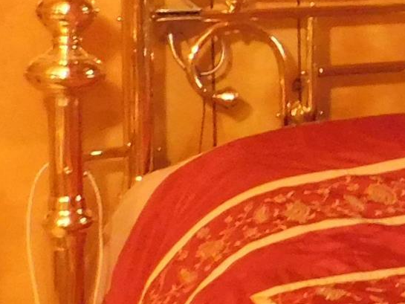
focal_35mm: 141
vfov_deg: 10.5
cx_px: 986
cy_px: 39
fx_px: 1650
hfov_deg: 11.5
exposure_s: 1/8
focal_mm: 4.5
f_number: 3.1
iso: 720
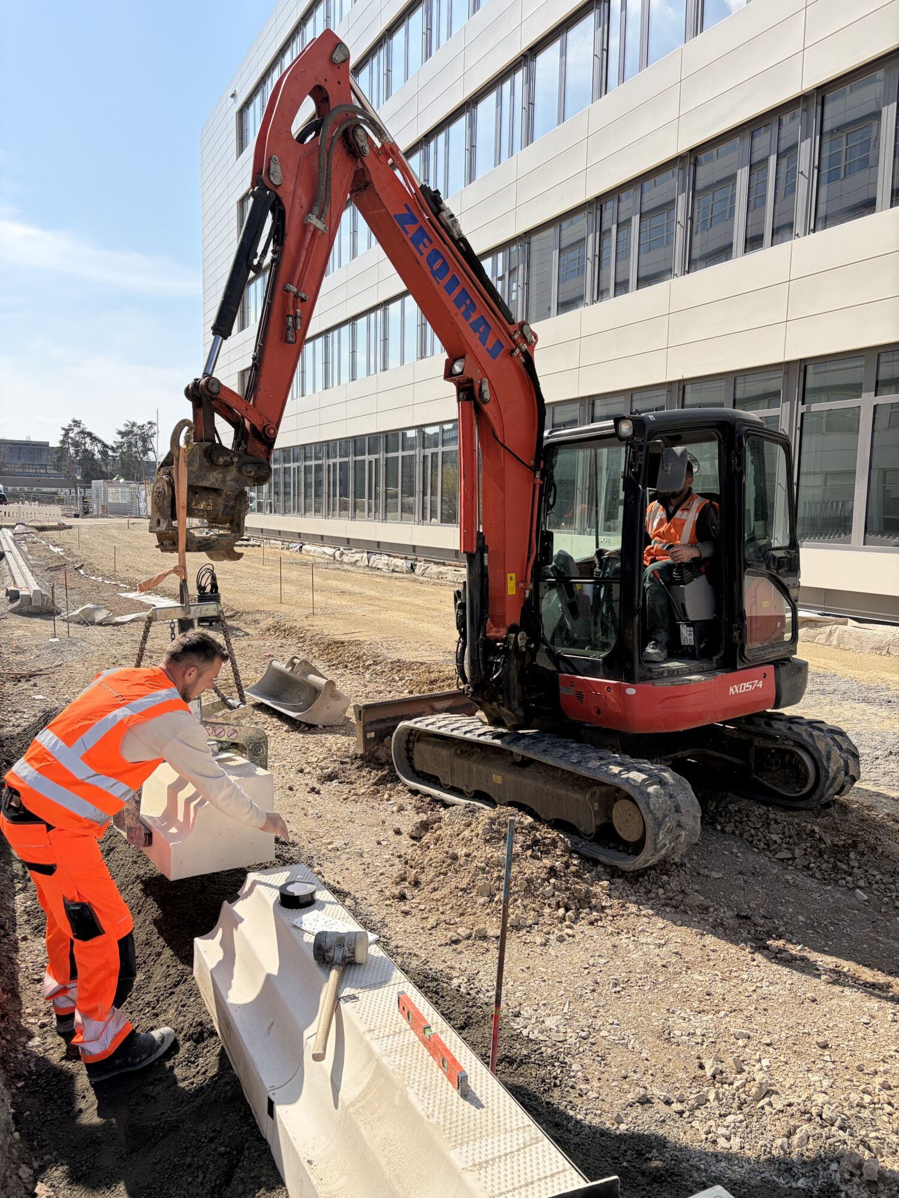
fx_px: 900
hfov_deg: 53.1
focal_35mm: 26
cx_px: 450
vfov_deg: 67.3
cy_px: 599
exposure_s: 1/3831
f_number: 1.6
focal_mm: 5.96
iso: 50
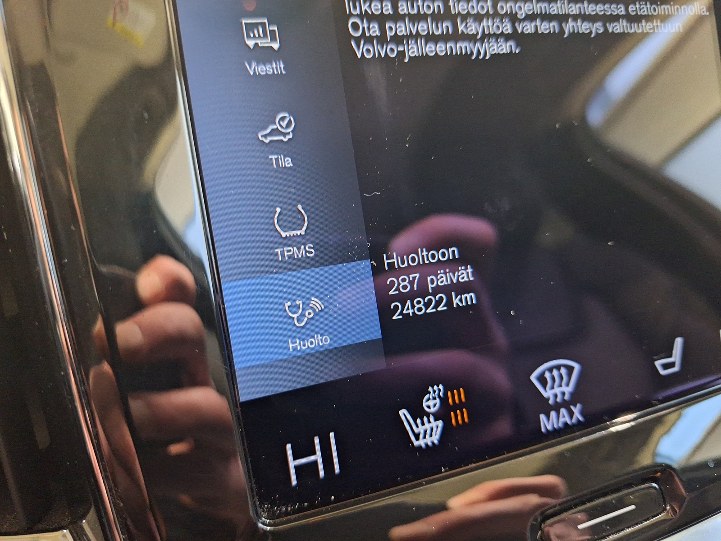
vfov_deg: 58.9
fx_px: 479
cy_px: 270
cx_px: 360
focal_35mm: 23
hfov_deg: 73.9
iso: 1600
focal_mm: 5.54
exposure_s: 1/9
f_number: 1.8
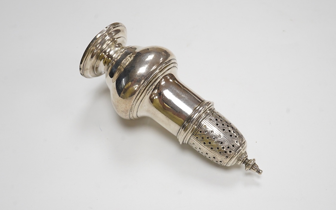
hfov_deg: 43.5
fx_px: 421
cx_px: 168
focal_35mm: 46
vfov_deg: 28.0
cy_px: 108
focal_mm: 30
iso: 2500
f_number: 16
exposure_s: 1/160
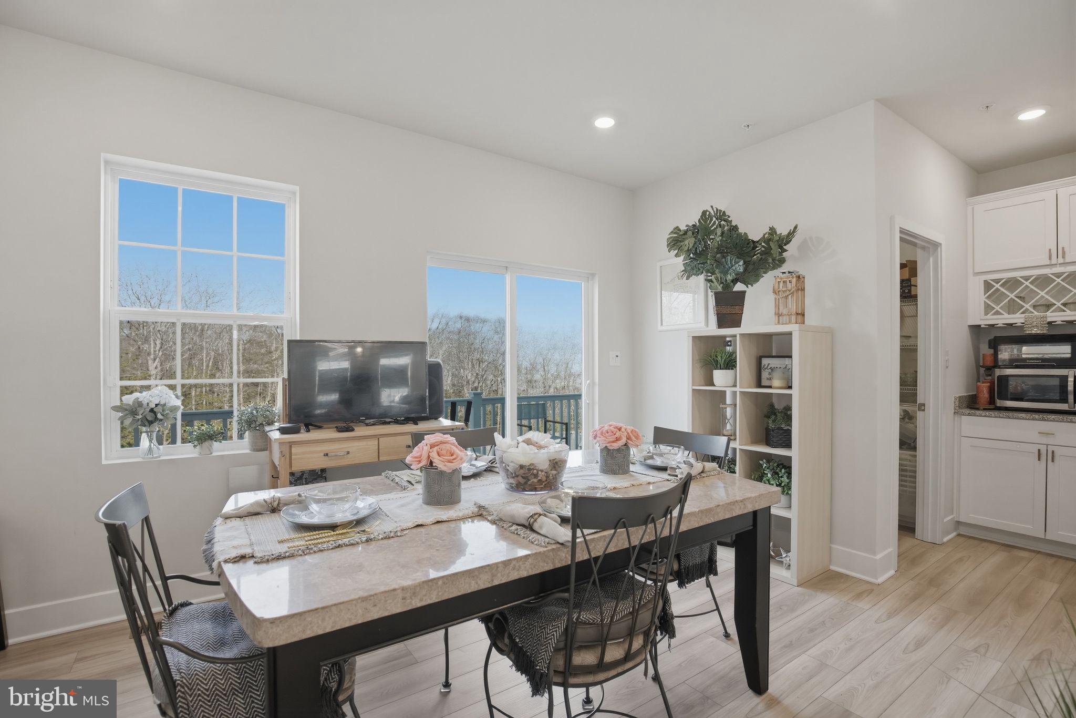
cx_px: 538
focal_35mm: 16
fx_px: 478
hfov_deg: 96.7
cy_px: 359
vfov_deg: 73.8
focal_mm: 16
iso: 800
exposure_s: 1/125
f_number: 6.3
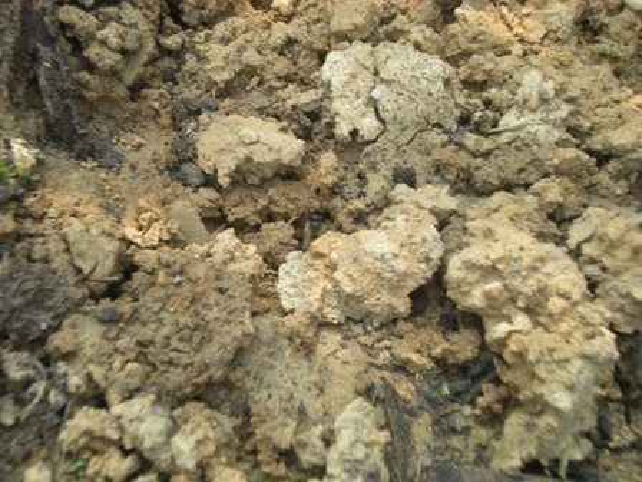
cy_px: 241
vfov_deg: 17.0
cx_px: 321
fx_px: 1614
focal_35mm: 87
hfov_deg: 22.5
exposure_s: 1/125
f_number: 5.1
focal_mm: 14.3
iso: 126
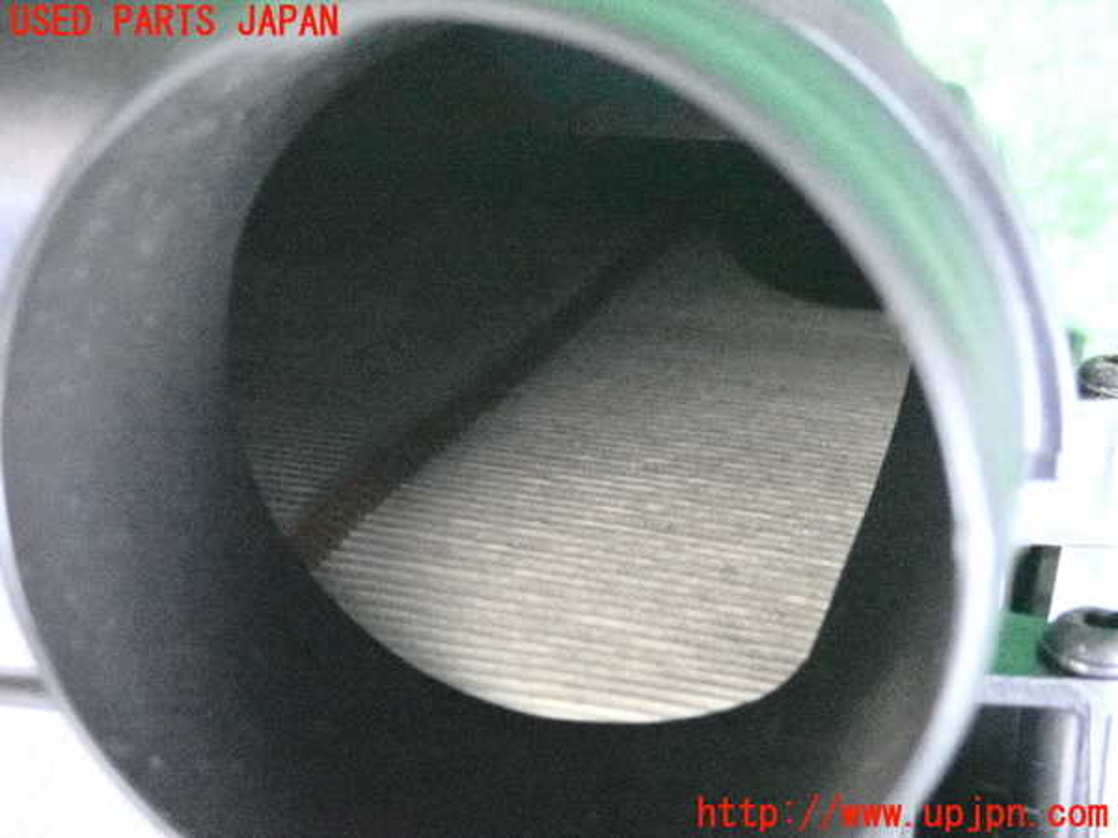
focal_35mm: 62
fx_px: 2002
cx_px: 559
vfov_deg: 23.7
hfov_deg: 31.2
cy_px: 419
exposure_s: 1/125
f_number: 3.6
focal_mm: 11.09
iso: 10000
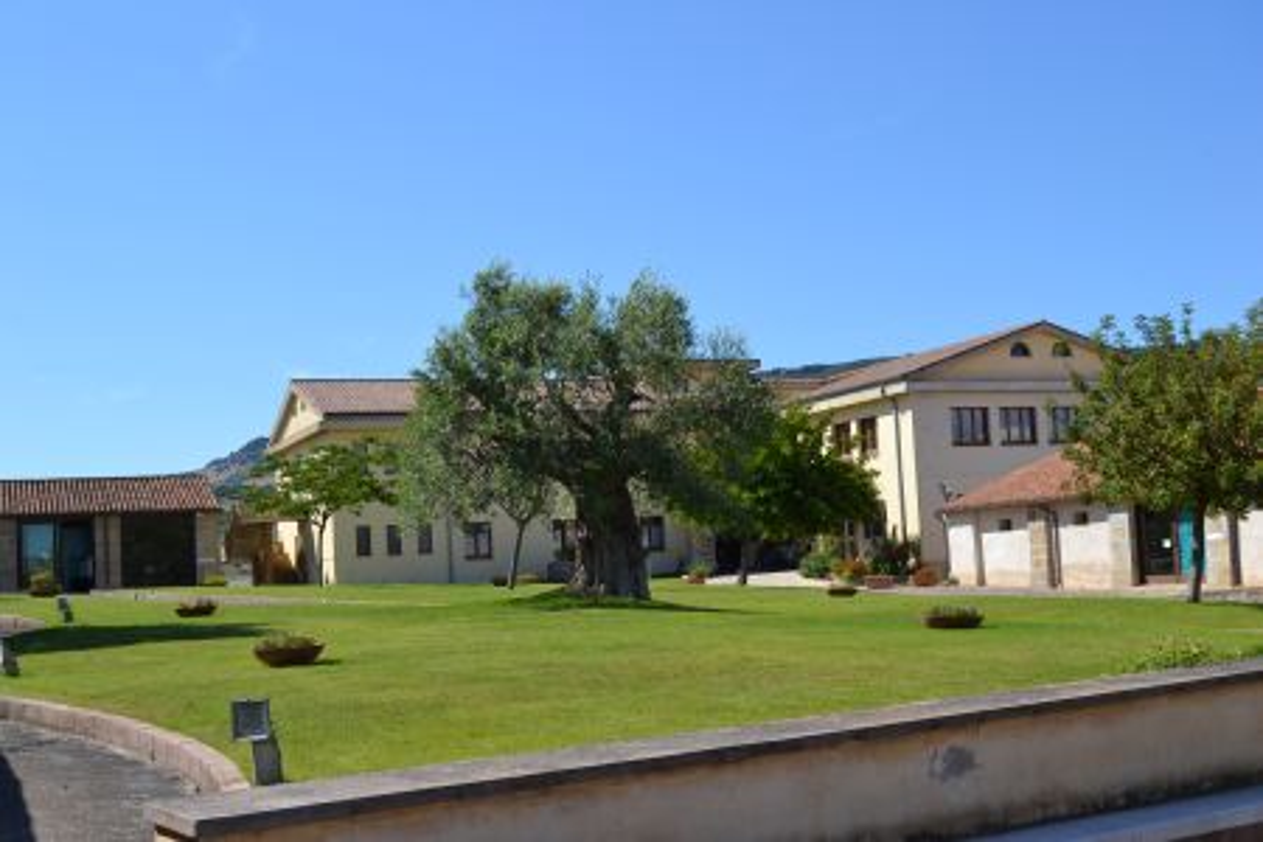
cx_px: 632
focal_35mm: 46
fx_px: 1631
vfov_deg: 28.9
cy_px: 421
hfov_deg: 42.3
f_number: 8
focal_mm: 31
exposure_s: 1/320
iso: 100
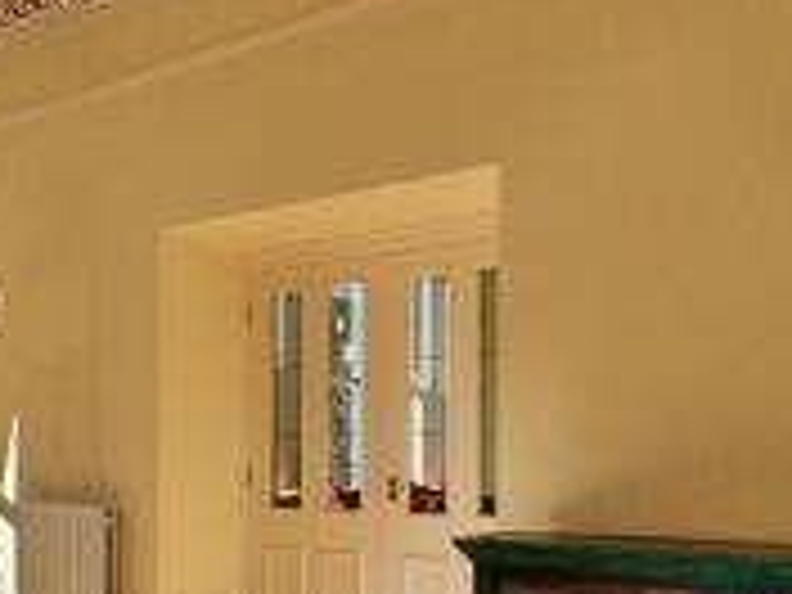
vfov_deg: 32.8
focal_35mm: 43
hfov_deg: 40.2
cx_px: 61
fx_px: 984
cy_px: 457
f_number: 2.2
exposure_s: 1/359
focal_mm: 1.8
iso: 50
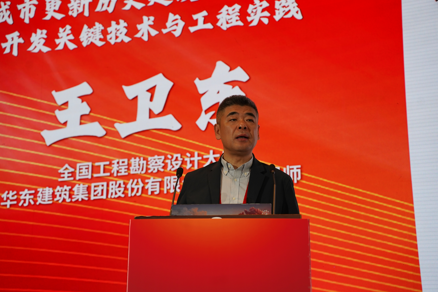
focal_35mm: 75
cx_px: 219
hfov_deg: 27.0
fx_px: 912
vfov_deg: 18.2
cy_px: 146
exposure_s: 1/200
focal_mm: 75
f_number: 4.5
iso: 400
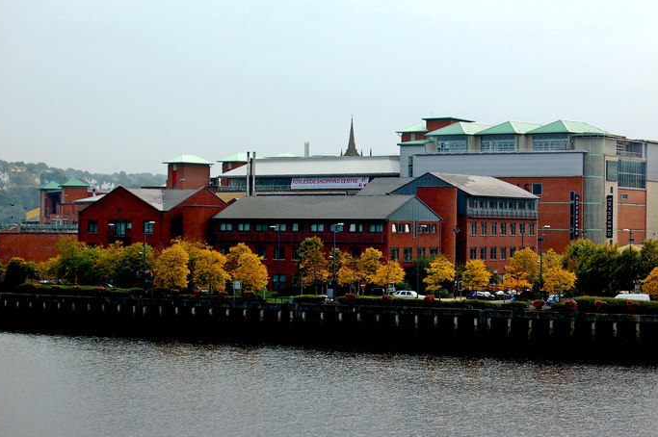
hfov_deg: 21.1
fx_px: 1764
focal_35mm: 97
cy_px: 208
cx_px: 374
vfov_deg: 14.1
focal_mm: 55
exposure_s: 1/80
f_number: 8
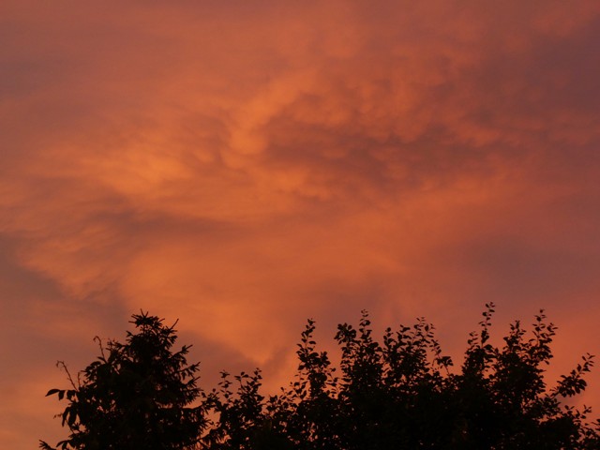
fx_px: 1491
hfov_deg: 22.8
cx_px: 300
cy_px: 225
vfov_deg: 17.2
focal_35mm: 86
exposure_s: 1/125
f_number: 3.5
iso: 100
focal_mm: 15.5
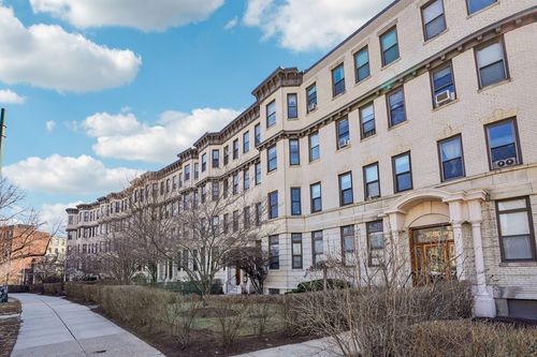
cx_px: 268
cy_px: 178
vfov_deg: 73.7
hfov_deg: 96.8
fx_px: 239
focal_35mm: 16
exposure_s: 1/80
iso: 100
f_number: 8
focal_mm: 16
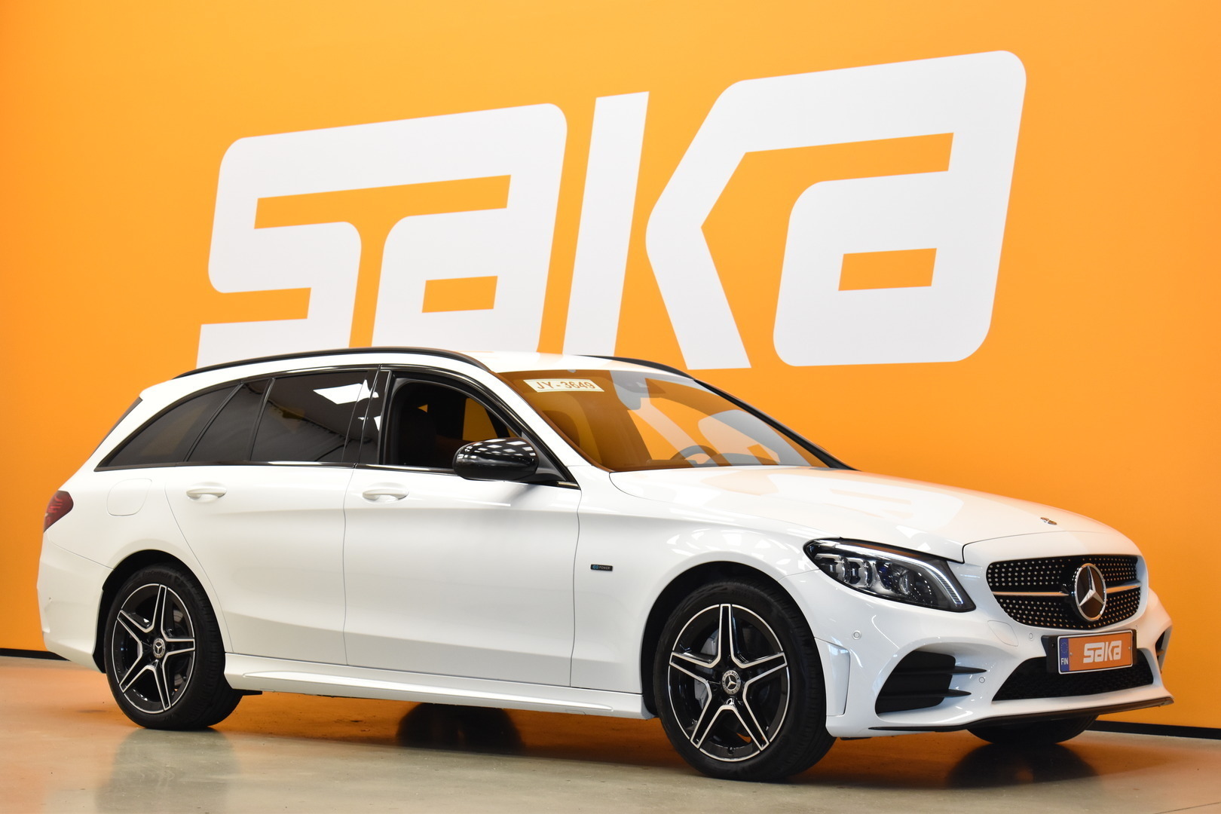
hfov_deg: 24.6
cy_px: 407
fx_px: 2798
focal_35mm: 82
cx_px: 610
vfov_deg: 16.6
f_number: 5.6
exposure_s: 1/100
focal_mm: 55
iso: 1000
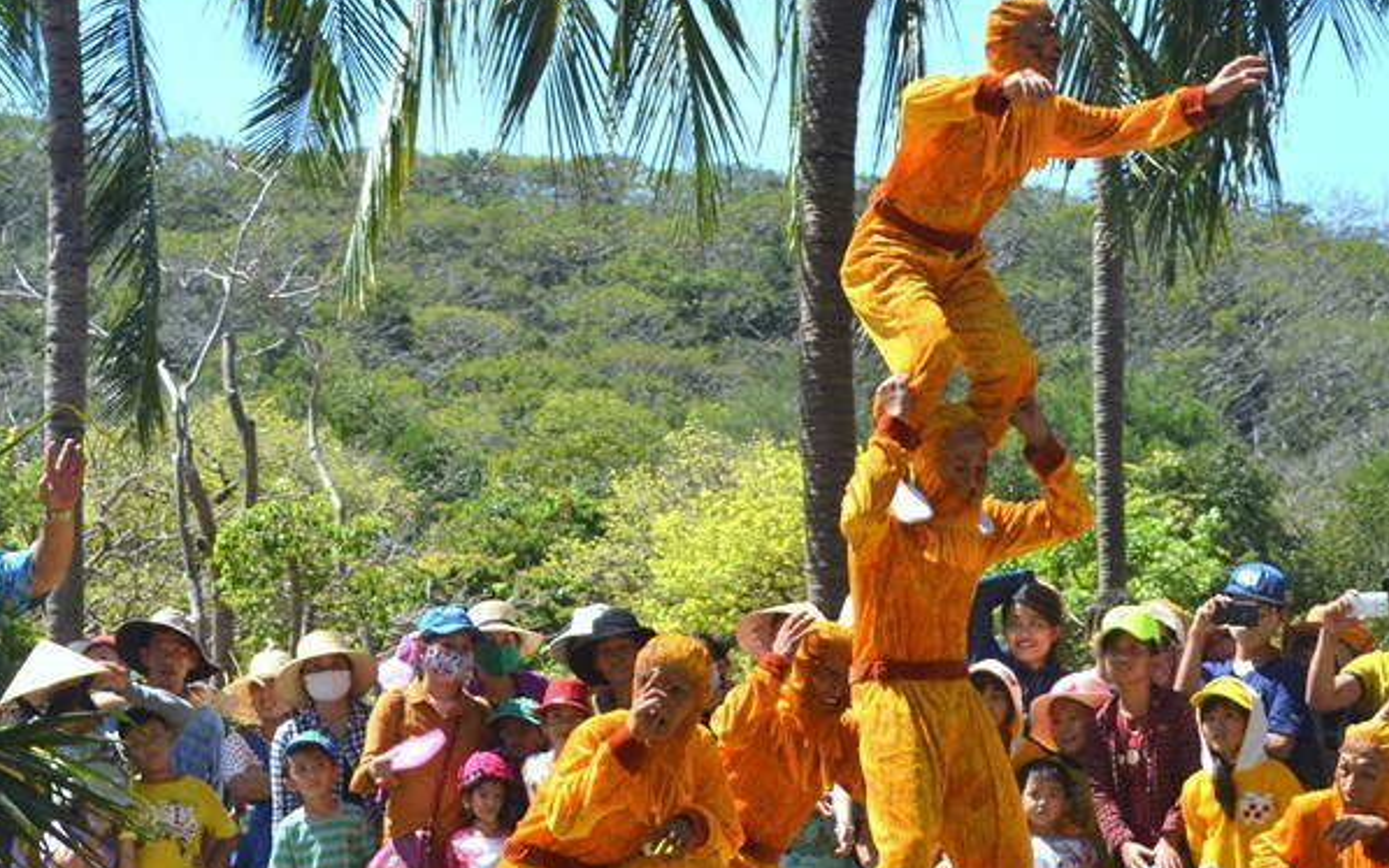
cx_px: 629
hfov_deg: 18.9
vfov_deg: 11.9
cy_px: 426
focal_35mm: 110
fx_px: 4165
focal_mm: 42
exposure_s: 1/200
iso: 100
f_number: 7.1
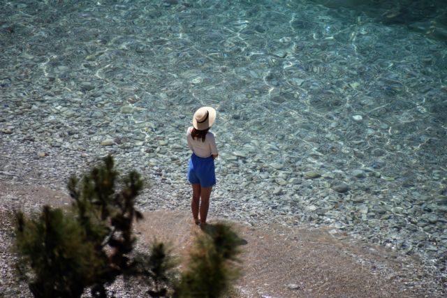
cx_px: 224
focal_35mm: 450
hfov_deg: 4.6
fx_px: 5588
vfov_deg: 3.1
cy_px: 149
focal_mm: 300
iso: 800
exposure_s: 1/3195
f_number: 7.1
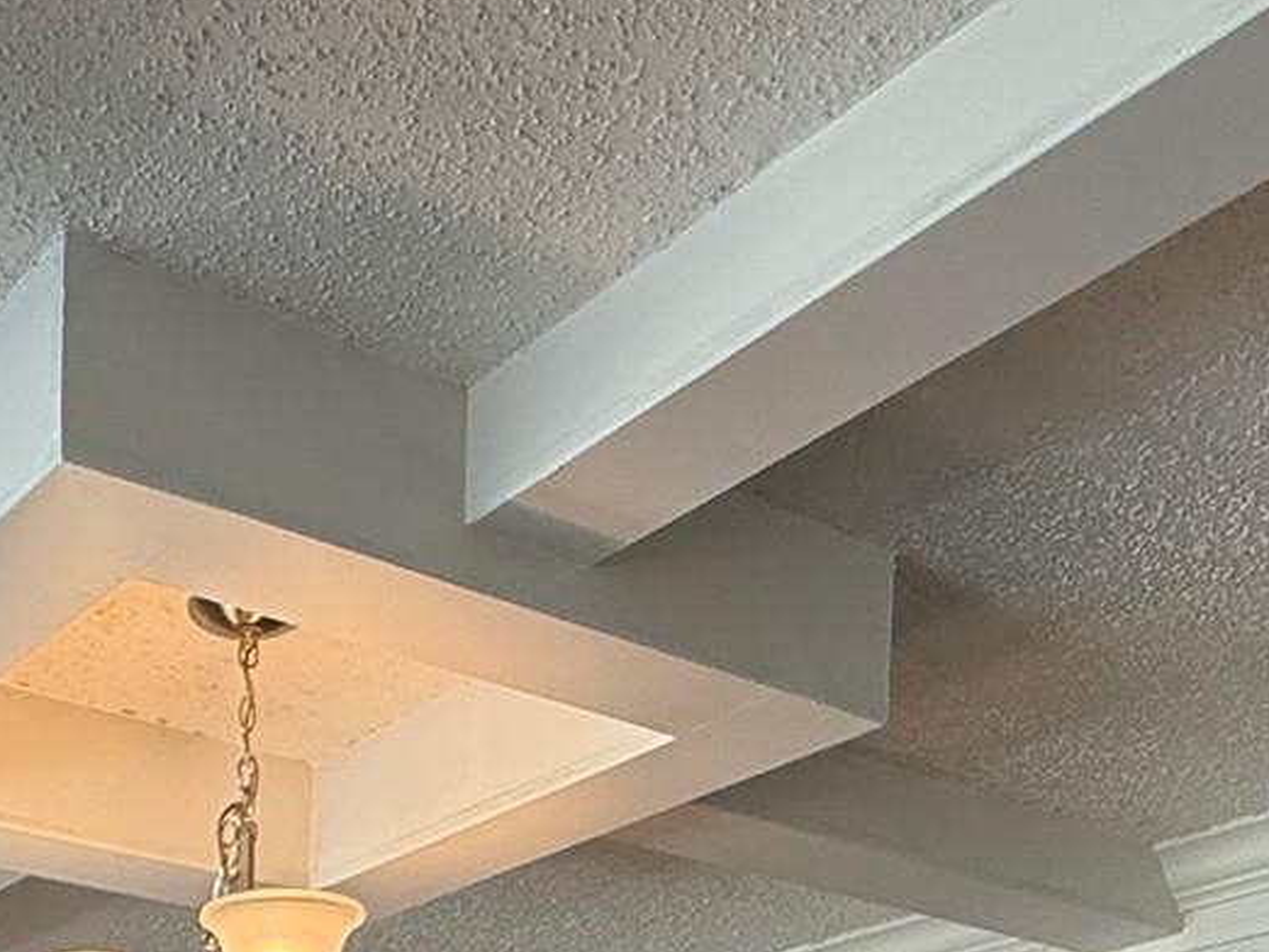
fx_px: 2017
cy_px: 1558
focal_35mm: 55
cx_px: 185
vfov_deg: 21.0
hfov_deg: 33.5
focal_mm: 2.22
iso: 250
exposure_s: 1/120
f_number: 2.2
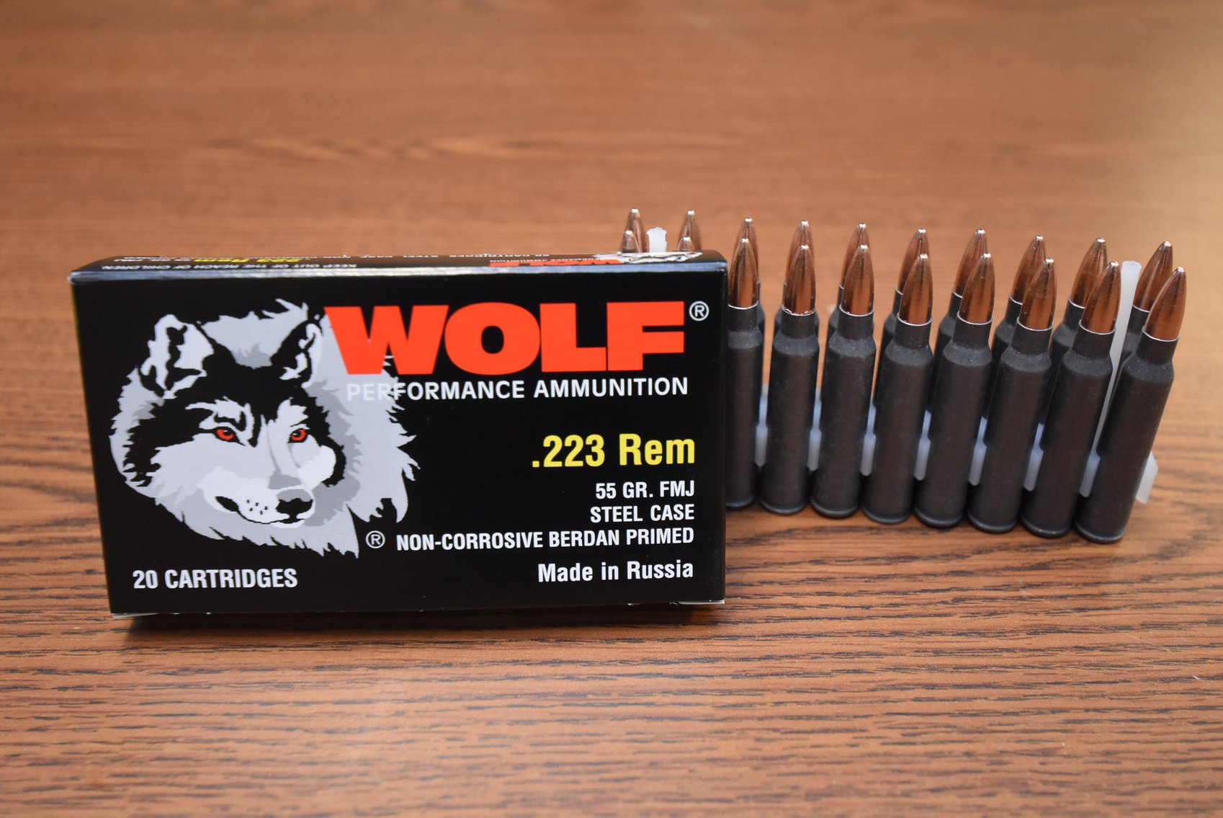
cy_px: 409
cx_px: 612
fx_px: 1224
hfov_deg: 53.1
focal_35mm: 36
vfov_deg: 36.9
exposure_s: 1/100
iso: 1600
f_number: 4.5
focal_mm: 24
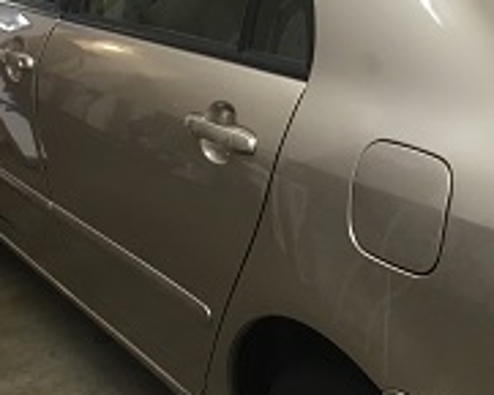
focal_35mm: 72
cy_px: 203
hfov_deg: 25.5
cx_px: 448
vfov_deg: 21.3
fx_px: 1053
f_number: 2.2
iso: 80
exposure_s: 1/30
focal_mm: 4.15
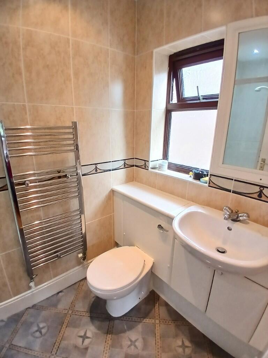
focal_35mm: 17
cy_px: 179
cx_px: 134
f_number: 2.2
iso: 160
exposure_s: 1/33.3
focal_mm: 1.4
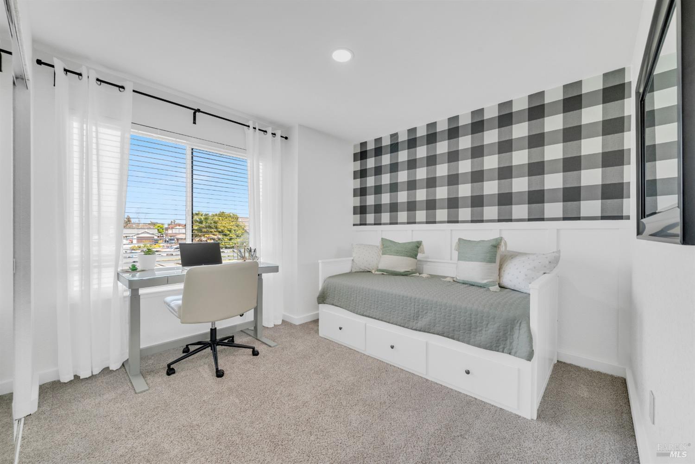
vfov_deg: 81.2
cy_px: 232
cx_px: 348
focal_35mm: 14
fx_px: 270
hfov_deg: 104.3
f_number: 9
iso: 400
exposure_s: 1/15
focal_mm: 14
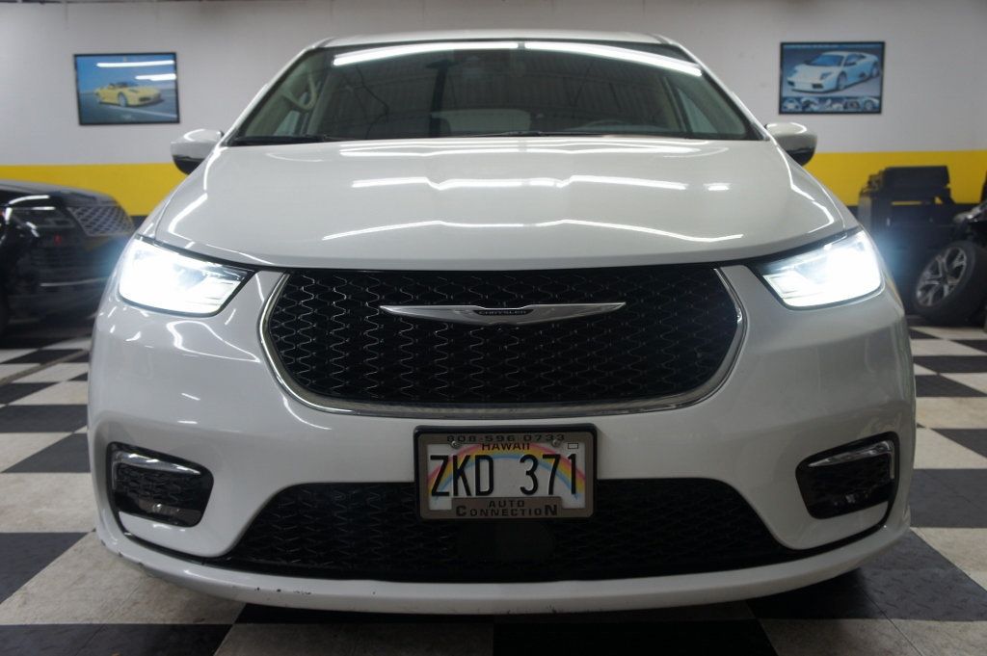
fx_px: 904
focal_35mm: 33
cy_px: 328
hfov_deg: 57.3
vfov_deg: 39.9
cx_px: 494
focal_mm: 22
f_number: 4
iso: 200
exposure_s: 1/40
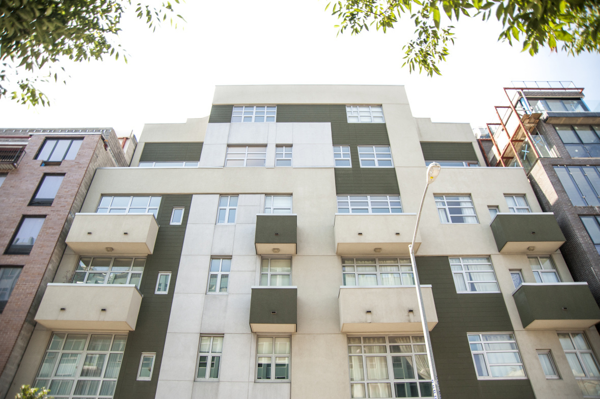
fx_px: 400
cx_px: 300
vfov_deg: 53.1
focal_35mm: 24
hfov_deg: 73.8
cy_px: 200
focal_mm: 24
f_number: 4
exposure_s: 1/2000
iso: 400
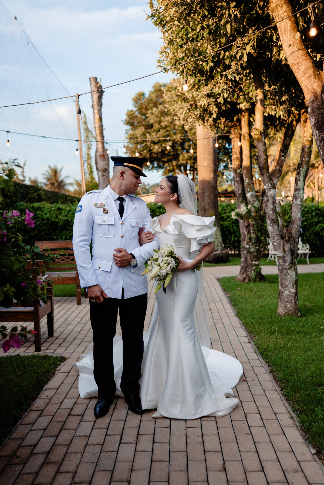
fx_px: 472
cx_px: 162
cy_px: 242
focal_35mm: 35
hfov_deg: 37.9
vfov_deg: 54.4
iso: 400
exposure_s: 1/4000
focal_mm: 35
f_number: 2.2
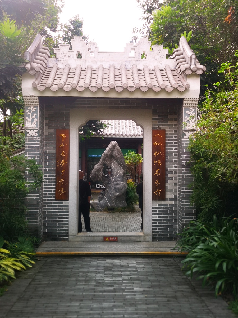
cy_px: 159
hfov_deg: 38.7
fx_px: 339
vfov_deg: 50.1
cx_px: 119
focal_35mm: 37
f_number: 4
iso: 50
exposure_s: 1/559
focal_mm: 3.95
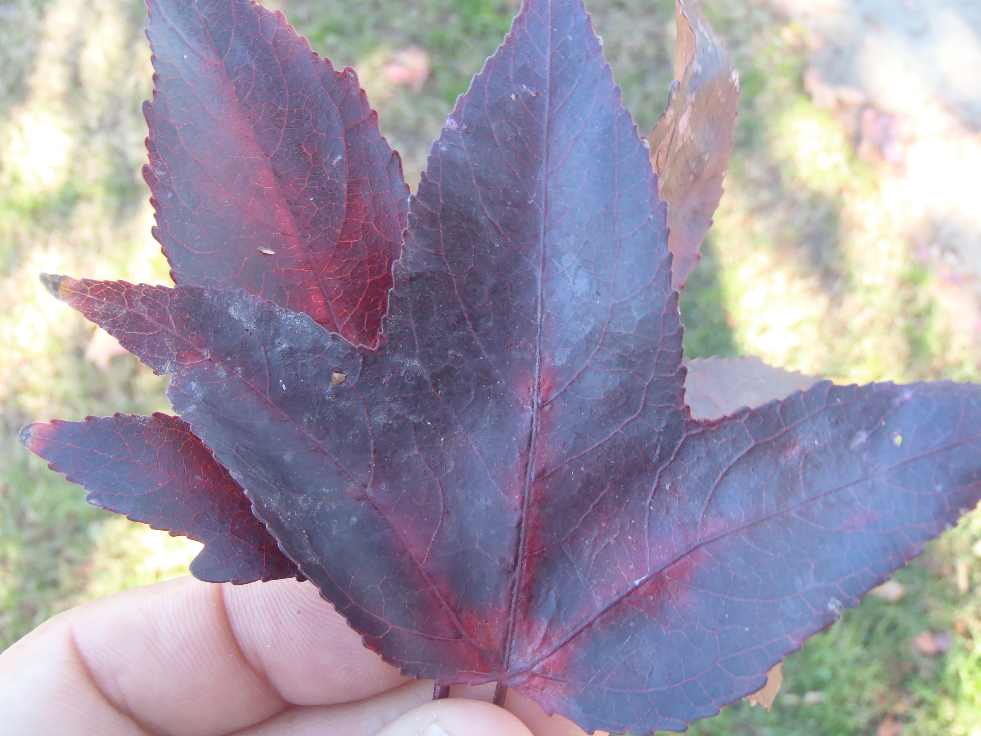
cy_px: 368
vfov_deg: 38.7
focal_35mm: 37
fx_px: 1049
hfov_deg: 50.1
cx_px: 490
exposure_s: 1/40
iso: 200
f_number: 4.7
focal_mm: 6.64
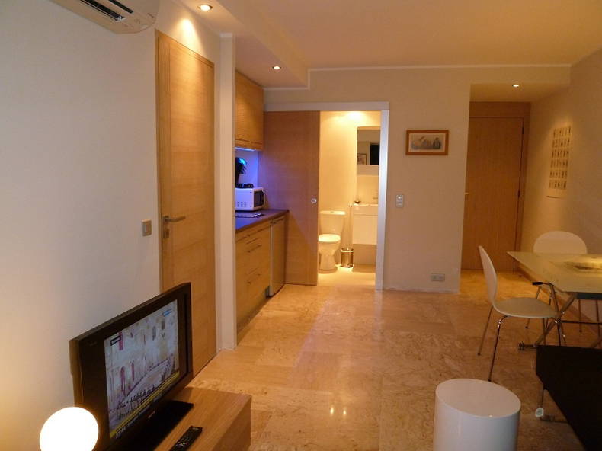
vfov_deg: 54.9
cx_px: 301
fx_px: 435
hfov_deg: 69.4
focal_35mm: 25
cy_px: 226
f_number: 2.8
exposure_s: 1/30
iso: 250
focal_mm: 4.5
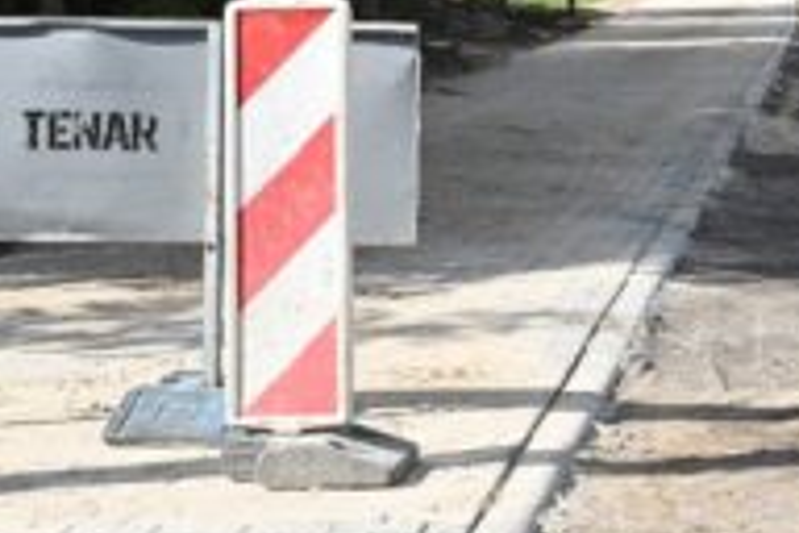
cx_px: 712
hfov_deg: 15.5
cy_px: 25
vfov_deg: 10.4
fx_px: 2907
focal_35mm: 131
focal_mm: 28
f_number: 7.1
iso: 100
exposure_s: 1/200
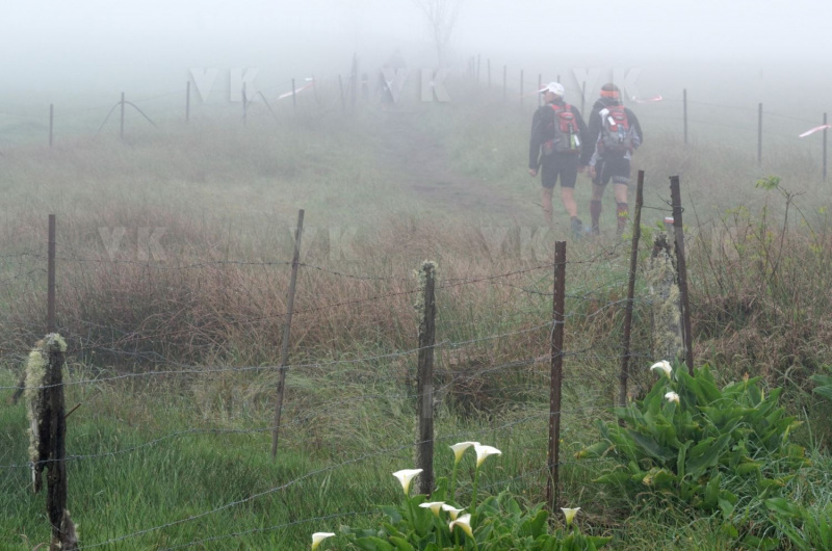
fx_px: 2422
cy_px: 276
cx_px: 416
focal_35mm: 105
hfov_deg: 19.5
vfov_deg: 13.0
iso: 1000
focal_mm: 70
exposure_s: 1/320
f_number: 8
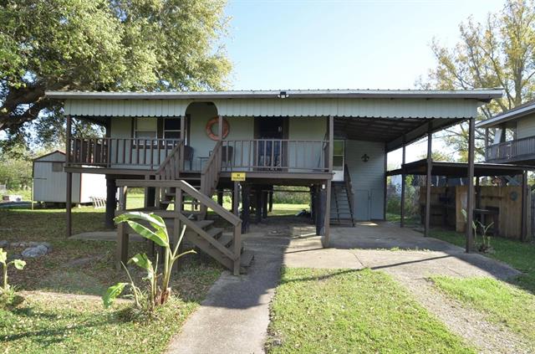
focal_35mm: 16
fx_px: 245
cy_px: 177
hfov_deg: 95.1
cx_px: 268
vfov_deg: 71.7
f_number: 7.1
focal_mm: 11
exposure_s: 1/200
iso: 200
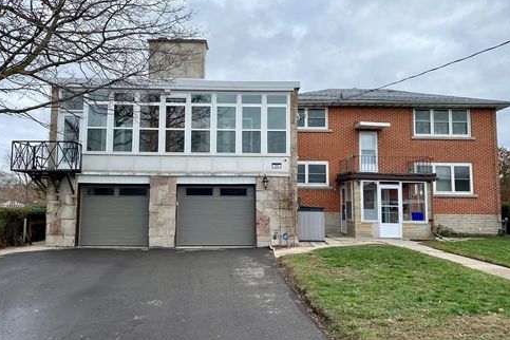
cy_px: 168
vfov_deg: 46.4
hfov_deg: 65.5
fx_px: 397
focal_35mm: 28
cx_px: 253
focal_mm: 4.25
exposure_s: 1/1135
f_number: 1.8
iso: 32
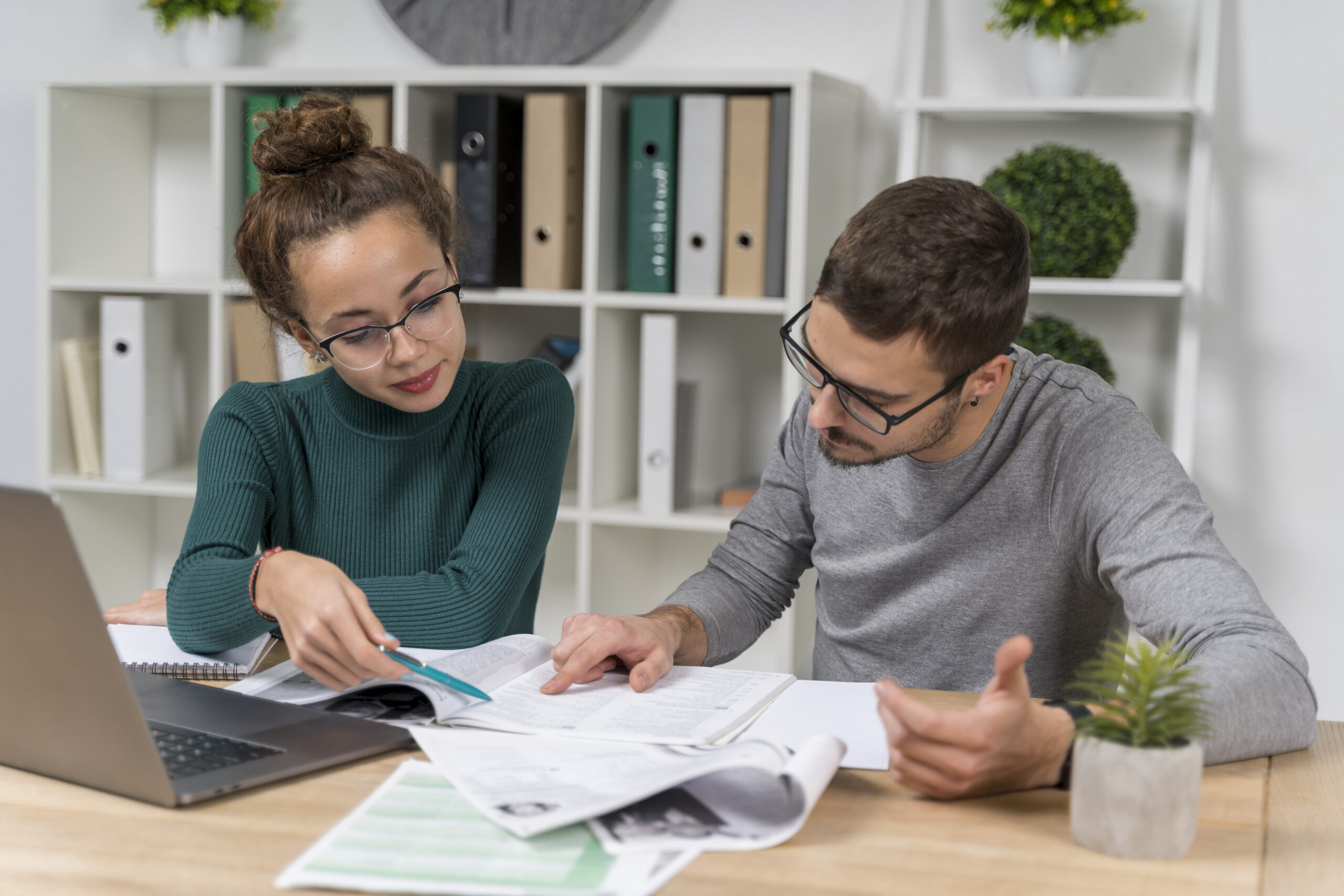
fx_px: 2091
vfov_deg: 24.2
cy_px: 448
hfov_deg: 35.6
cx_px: 672
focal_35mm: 56
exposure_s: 1/160
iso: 320
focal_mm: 56
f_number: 2.8
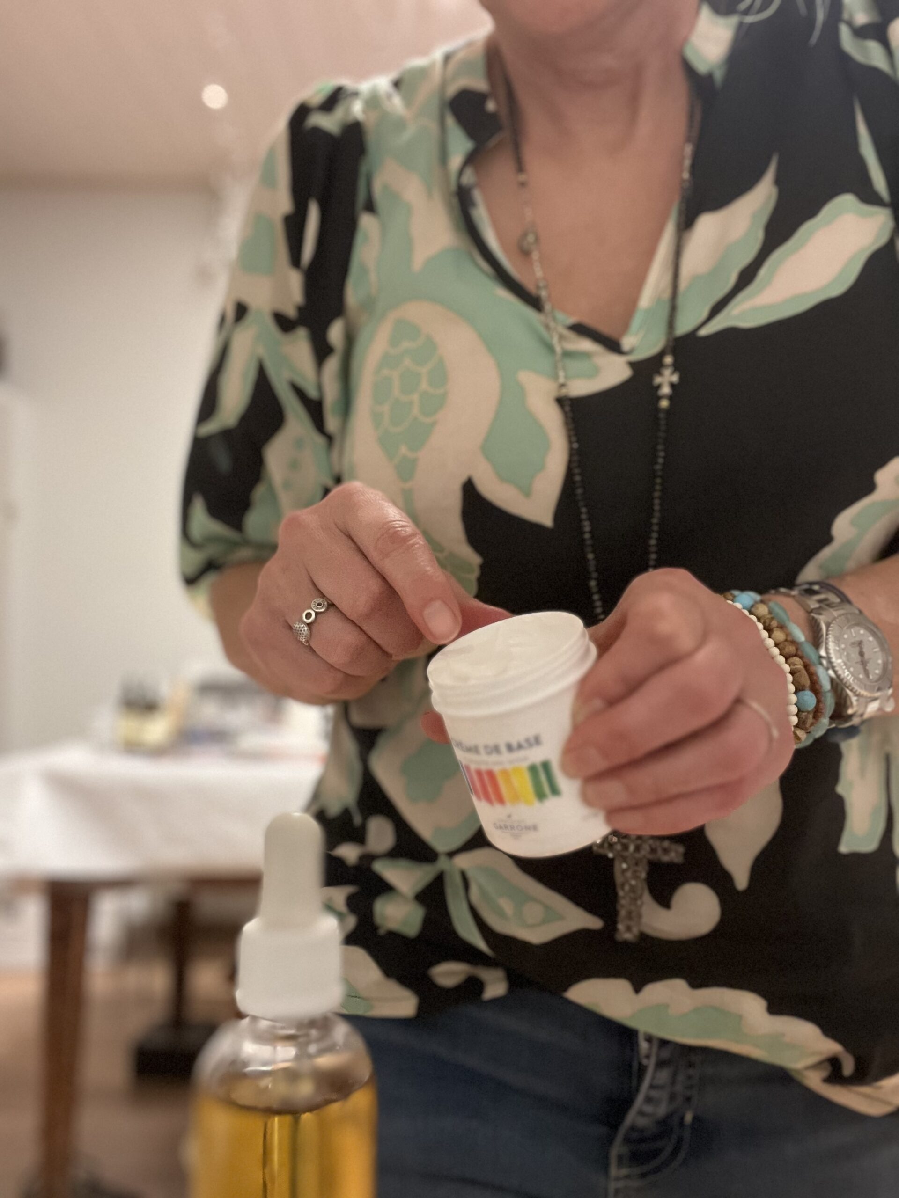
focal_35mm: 30
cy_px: 599
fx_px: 1039
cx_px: 450
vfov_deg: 60.0
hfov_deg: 46.8
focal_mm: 2.71
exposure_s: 1/25
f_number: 2.2
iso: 500
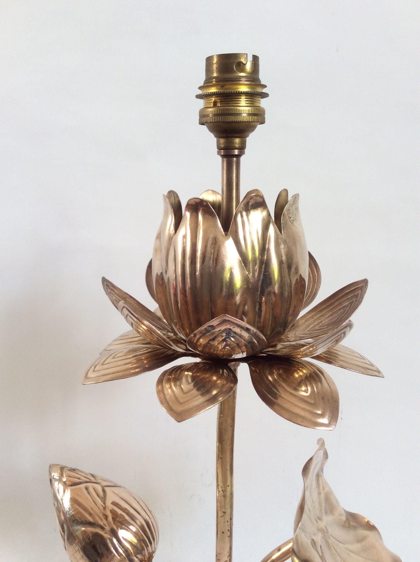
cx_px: 210
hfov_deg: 44.1
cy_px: 281
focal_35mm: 32
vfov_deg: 56.9
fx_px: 519
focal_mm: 3.3
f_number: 2.4
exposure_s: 1/50
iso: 40
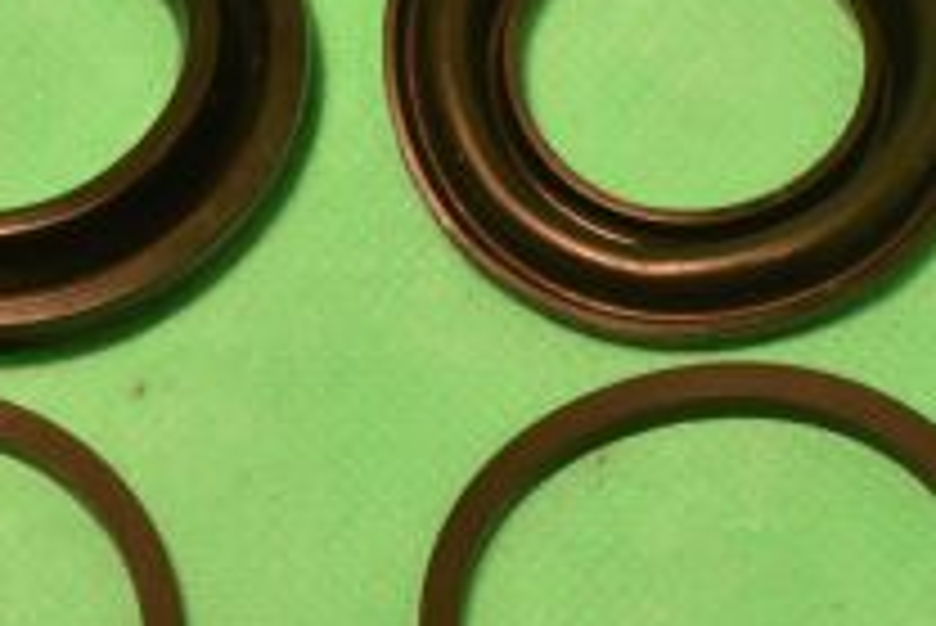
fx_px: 3940
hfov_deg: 13.5
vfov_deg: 9.1
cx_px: 342
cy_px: 495
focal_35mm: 151
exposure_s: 1/60
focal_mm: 35
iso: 1100
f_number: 20
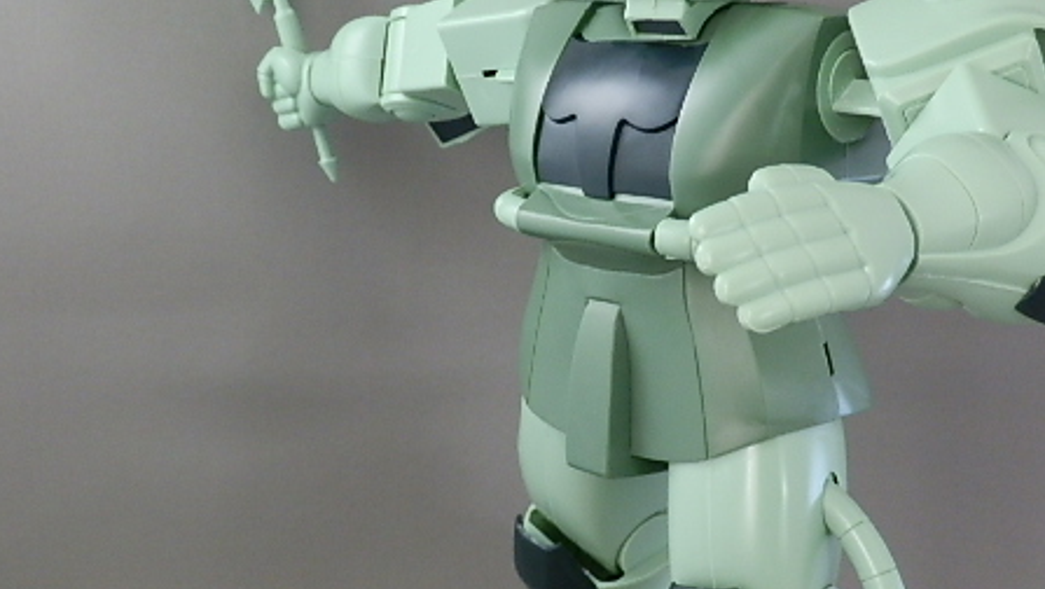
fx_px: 1469
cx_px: 587
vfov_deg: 22.7
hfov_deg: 39.1
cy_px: 292
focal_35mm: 53
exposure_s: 1/15
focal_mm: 6.17
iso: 200
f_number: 3.5
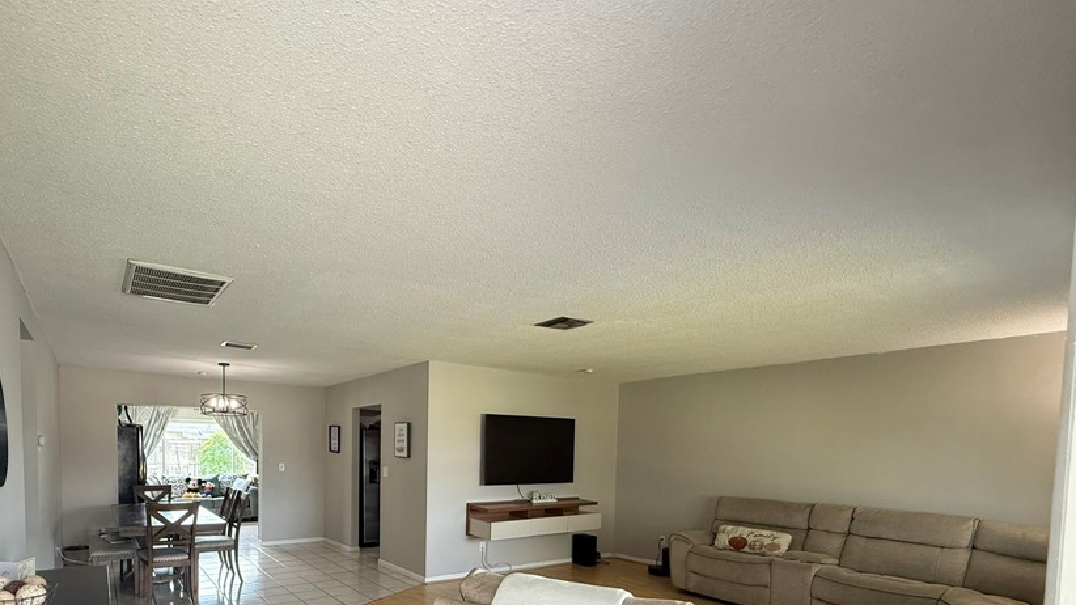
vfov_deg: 54.6
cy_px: 477
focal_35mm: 19
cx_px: 433
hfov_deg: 88.5
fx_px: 542
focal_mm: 2.22
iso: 250
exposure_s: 1/120
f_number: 2.2
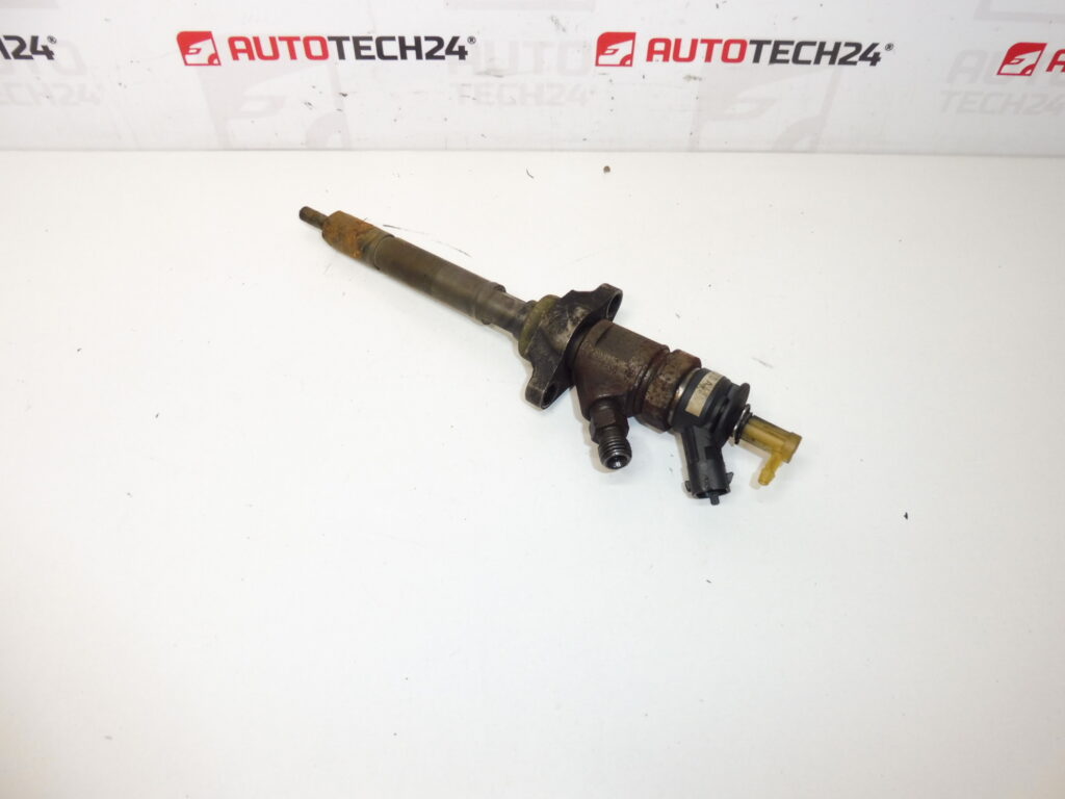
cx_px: 532
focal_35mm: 27
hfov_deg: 65.3
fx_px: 831
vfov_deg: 51.4
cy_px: 400
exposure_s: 1/80
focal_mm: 4.8
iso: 200
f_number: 3.5
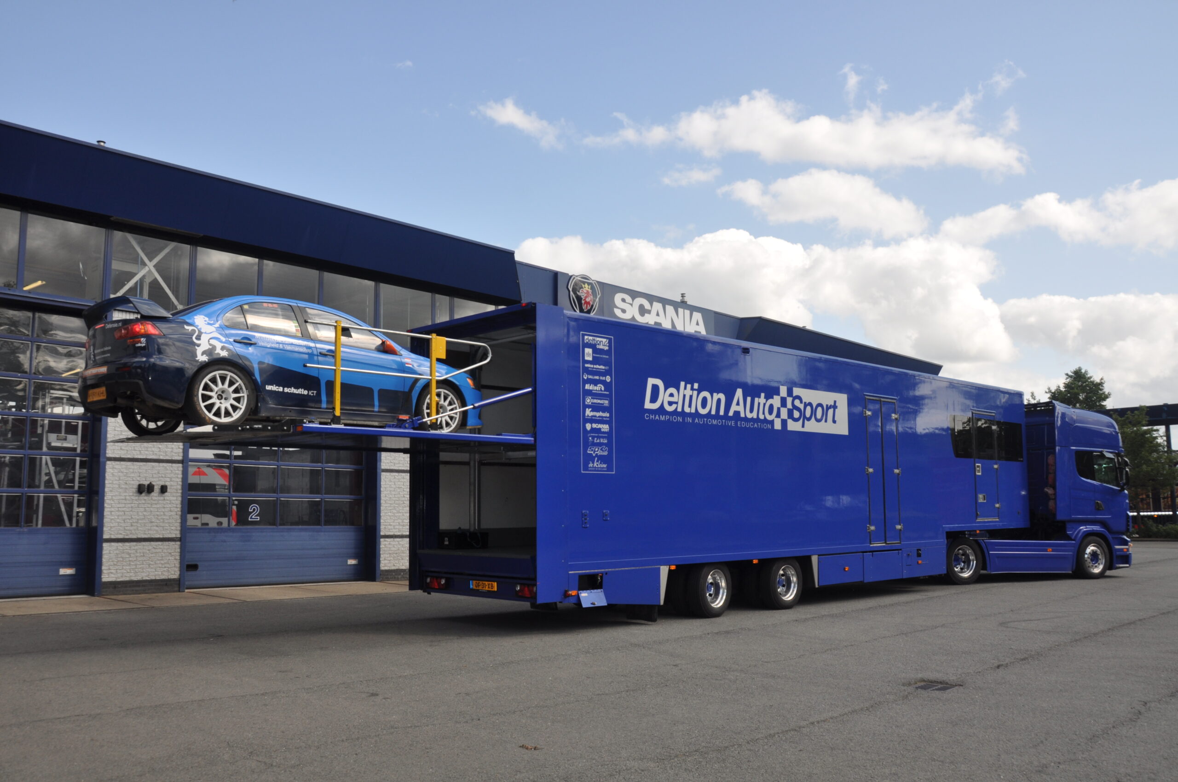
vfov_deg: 43.5
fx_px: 980
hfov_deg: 62.0
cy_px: 391
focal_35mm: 30
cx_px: 589
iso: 200
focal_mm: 20
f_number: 10
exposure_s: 1/200
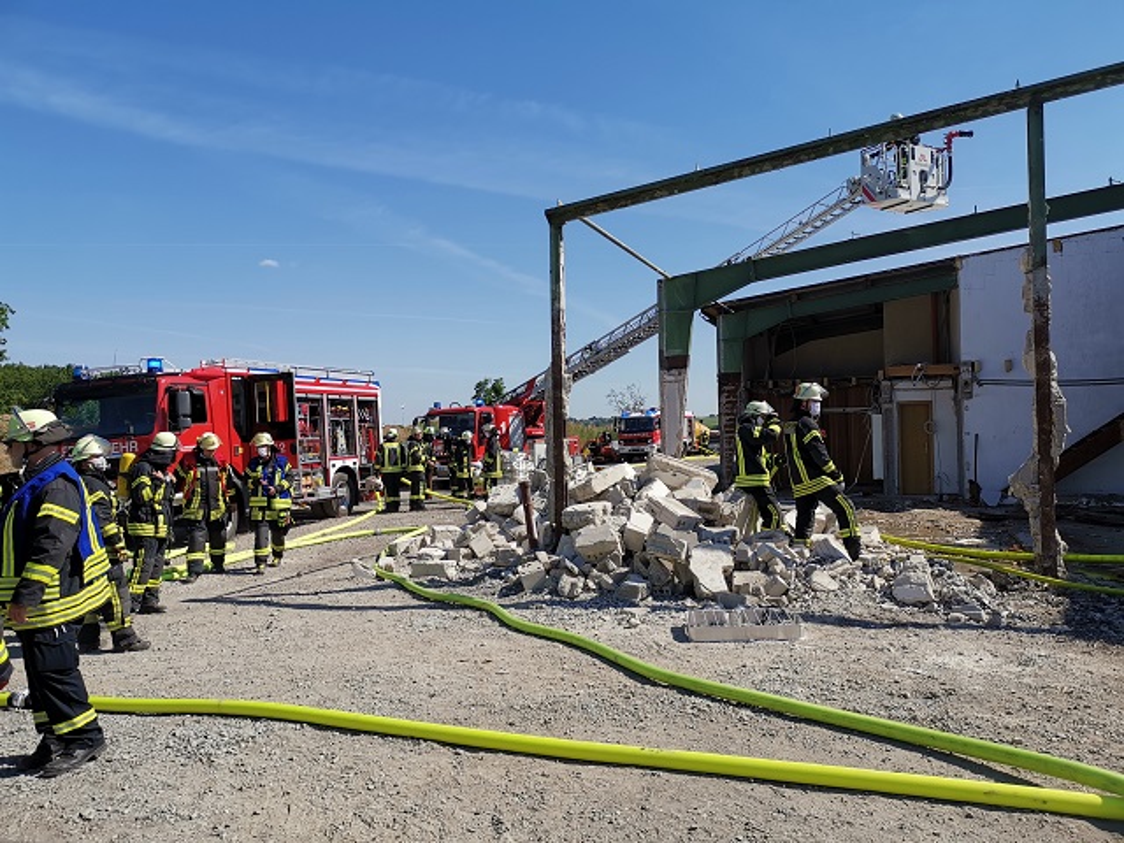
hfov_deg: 65.3
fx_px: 877
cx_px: 562
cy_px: 422
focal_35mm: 27
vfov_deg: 51.4
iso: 50
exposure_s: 1/2667
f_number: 1.8
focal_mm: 5.58
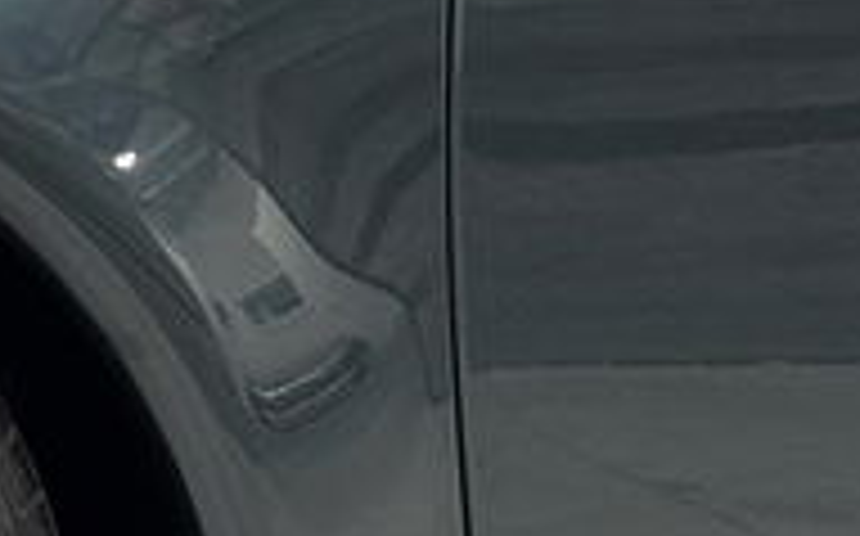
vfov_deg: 6.4
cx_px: -837
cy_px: 324
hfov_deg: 9.6
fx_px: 4801
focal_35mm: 205
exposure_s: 1/33
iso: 320
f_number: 1.78
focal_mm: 6.76
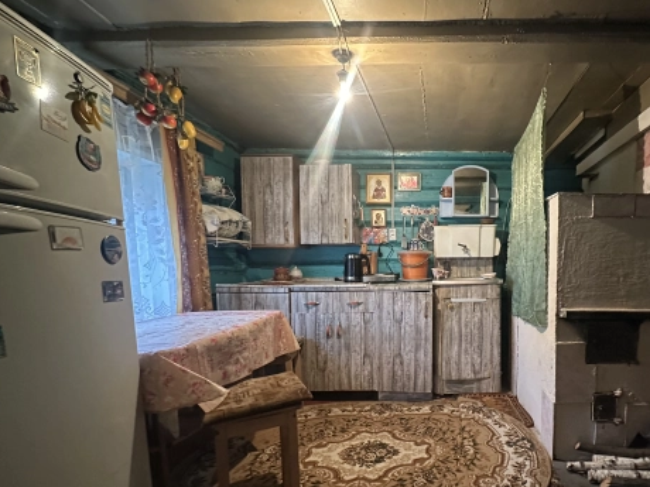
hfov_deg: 81.9
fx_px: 357
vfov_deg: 68.0
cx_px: 431
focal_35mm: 19
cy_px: 291
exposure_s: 1/50
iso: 1000
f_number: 2.2
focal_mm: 2.22
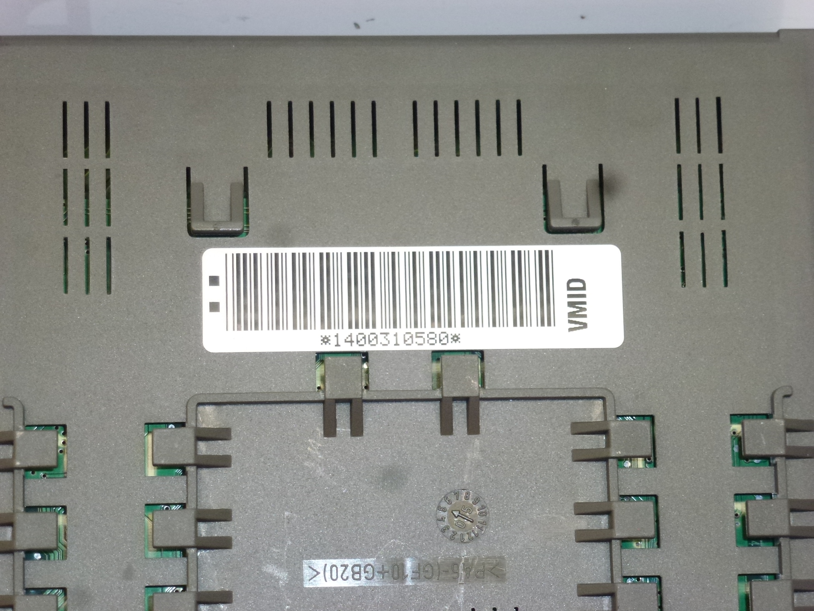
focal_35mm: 113
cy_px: 306
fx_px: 2657
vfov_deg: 13.1
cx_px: 407
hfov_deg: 17.4
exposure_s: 1/100
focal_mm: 20.2
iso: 400
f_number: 5.1
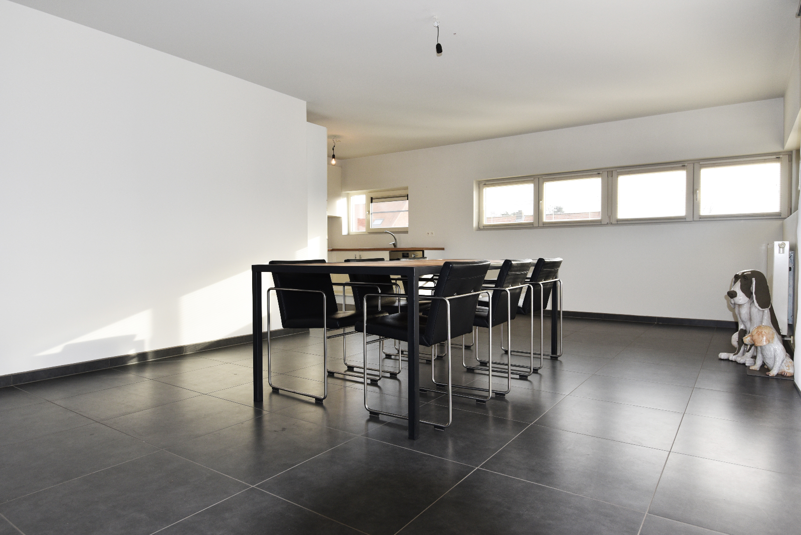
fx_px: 490
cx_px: 400
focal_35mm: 22
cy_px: 268
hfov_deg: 78.6
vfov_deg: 57.3
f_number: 5.6
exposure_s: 1/125
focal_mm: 22
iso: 360
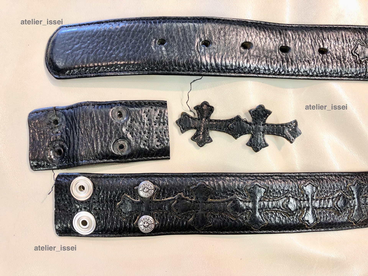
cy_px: 138
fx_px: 298
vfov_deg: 49.7
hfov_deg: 63.4
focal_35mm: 28
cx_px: 184
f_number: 1.8
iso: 40
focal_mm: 4
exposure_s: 1/20
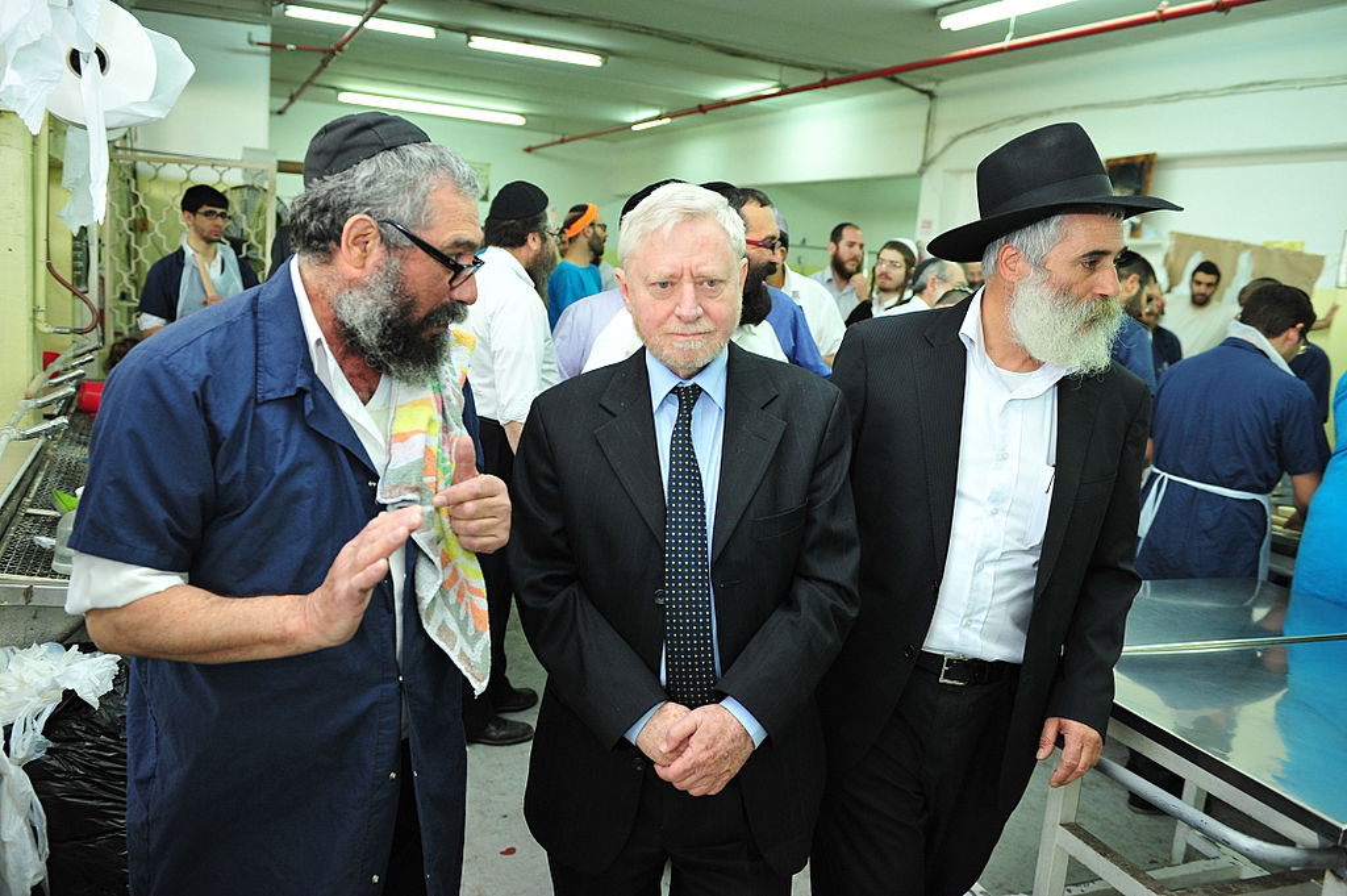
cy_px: 448
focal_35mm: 29
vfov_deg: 44.9
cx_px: 674
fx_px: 1084
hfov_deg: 63.7
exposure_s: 1/160
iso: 1250
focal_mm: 29
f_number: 3.5
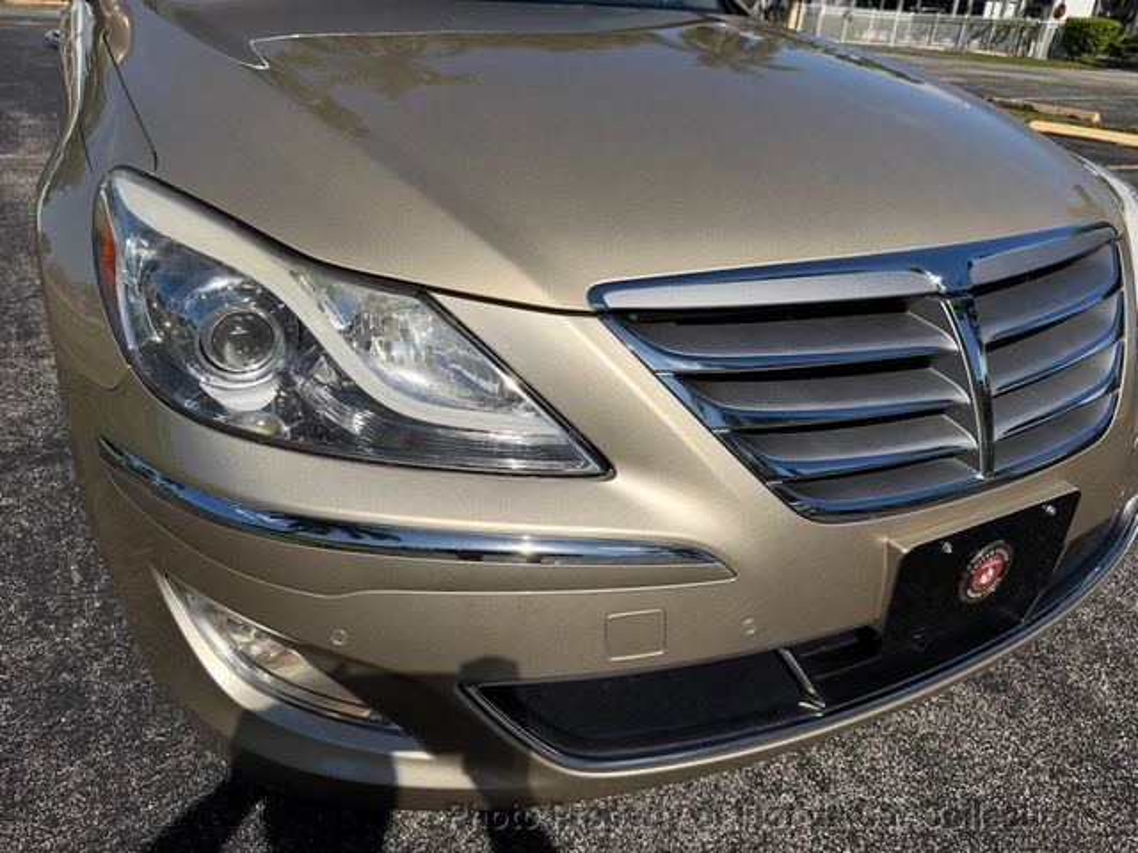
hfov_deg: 71.6
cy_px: 426
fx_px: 789
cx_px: 569
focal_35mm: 24
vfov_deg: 56.8
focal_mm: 6.76
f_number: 1.78
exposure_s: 1/11905
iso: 100
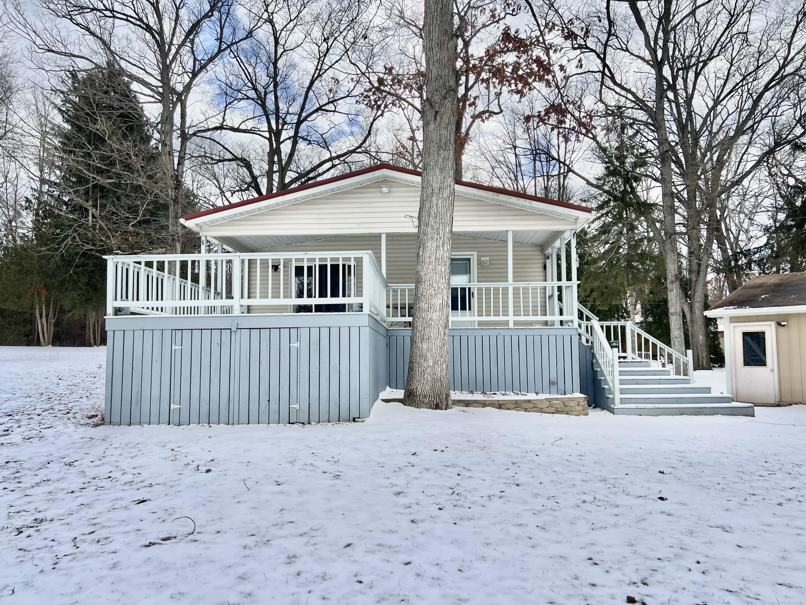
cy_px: 302
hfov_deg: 67.3
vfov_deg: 53.1
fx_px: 605
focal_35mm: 26
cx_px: 403
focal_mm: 5.7
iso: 50
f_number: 1.5
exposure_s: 1/5587
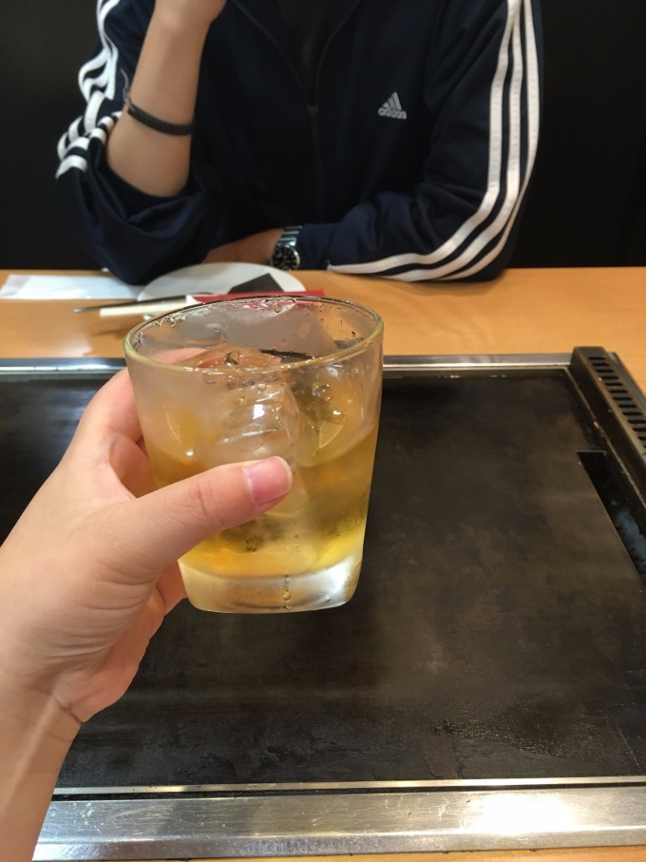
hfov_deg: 48.2
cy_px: 431
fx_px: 722
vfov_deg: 61.7
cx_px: 323
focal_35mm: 29
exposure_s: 1/30
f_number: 2.2
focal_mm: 4.15
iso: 100
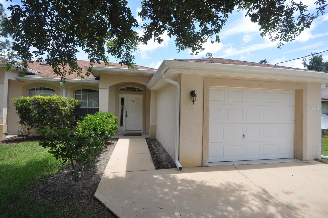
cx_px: 164
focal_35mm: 16
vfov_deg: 71.9
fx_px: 150
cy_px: 109
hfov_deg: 95.1
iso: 200
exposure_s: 1/250
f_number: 8
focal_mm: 11
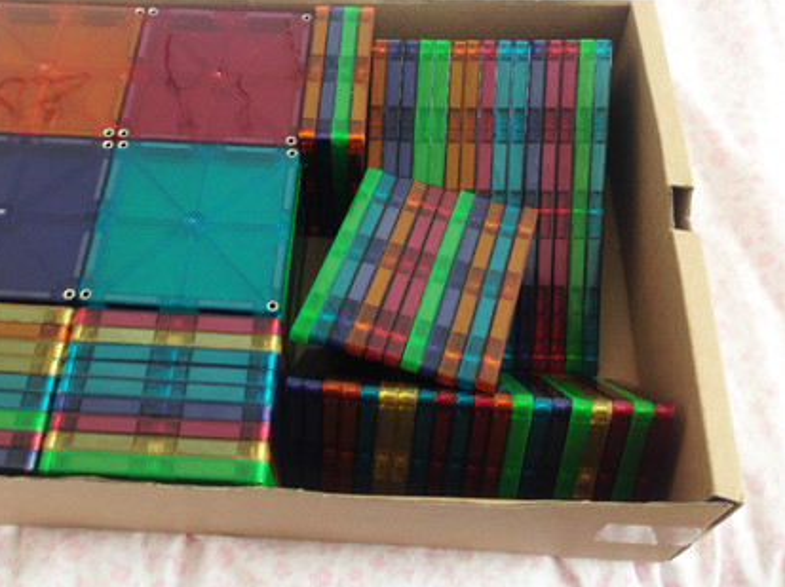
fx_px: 906
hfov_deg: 46.6
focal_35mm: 40
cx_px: 312
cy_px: 261
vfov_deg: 35.9
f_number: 2.4
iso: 64
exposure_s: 1/20
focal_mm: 4.12
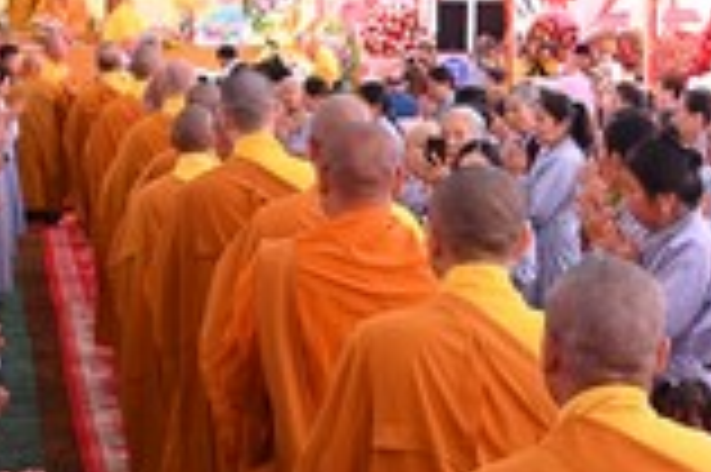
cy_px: 157
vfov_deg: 13.8
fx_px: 1953
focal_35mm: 99
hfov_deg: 20.6
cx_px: 464
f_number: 4.5
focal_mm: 24
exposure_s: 1/250
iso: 1000
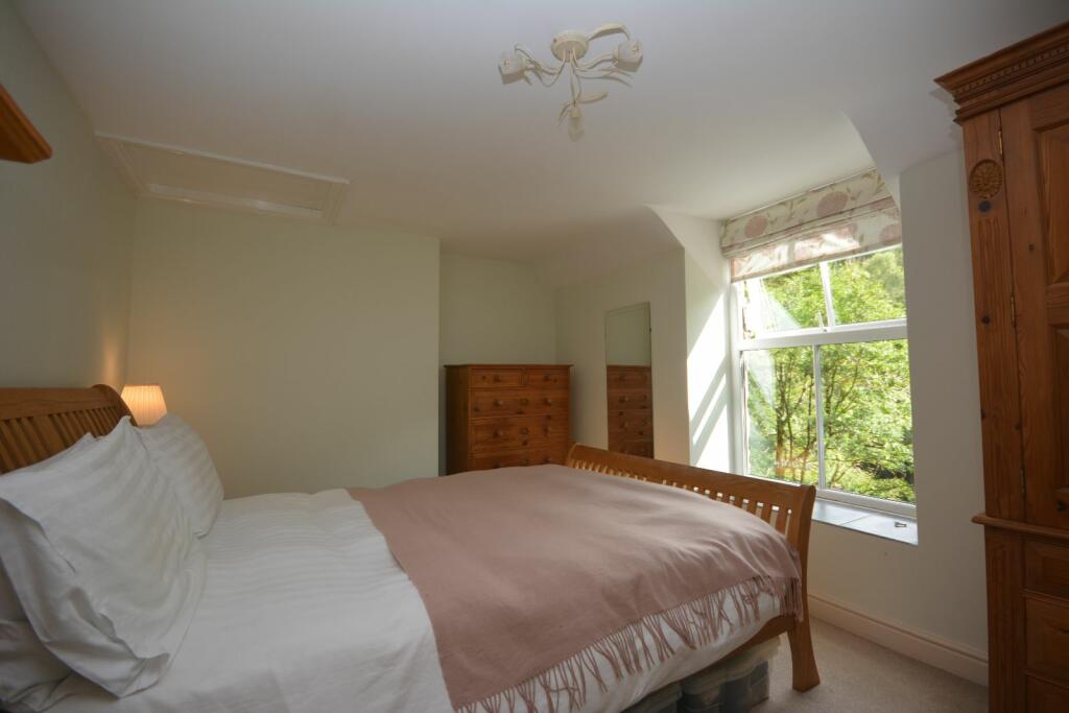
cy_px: 356
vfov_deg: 77.3
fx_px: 445
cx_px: 534
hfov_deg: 100.4
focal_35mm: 15
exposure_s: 1/125
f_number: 5.6
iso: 200
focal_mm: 10
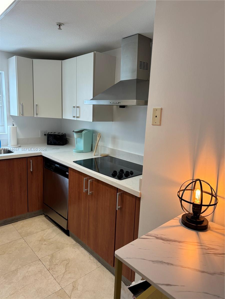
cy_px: 150
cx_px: 112
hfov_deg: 56.8
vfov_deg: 71.6
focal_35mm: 24
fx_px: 208
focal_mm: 6.86
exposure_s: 1/60
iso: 125
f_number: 1.78
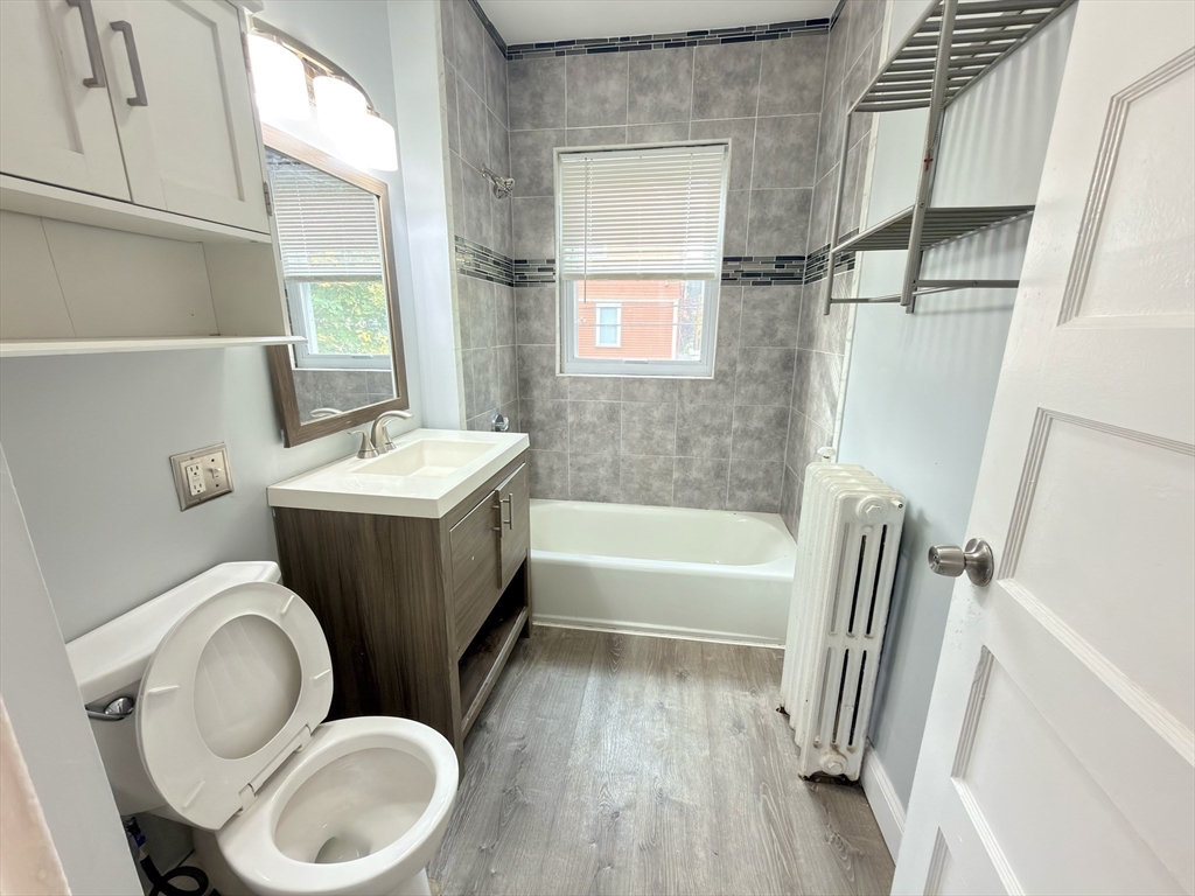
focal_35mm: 14
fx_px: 483
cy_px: 448
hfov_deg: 102.1
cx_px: 598
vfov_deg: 85.7
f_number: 2.2
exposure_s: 1/30
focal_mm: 2.22
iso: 100
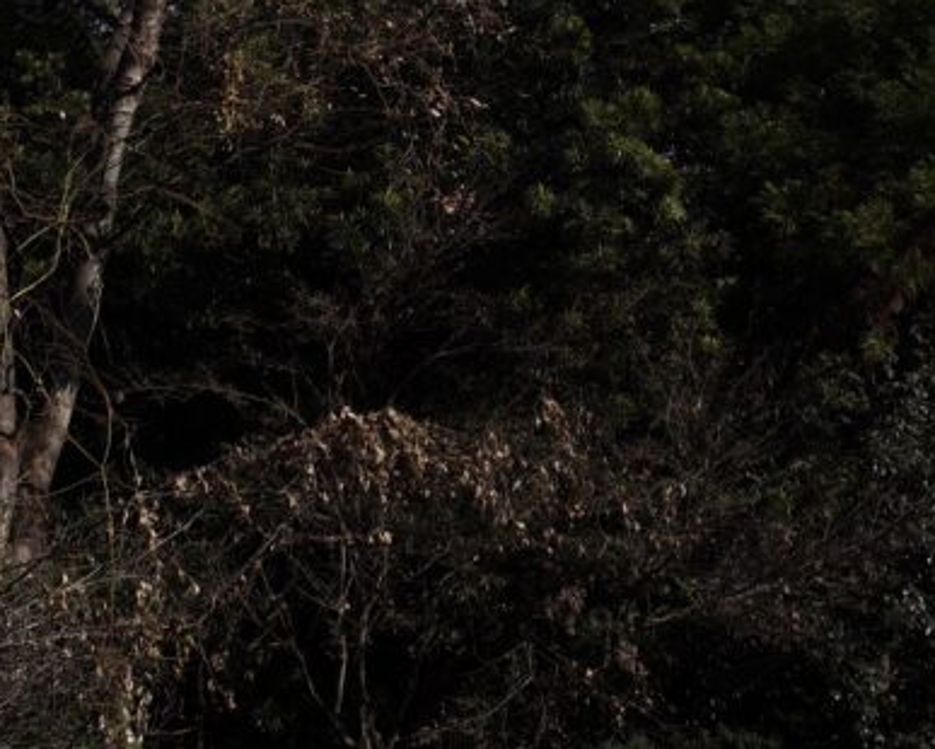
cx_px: 532
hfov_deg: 24.3
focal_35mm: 78
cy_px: -47
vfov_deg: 18.9
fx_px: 2166
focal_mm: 21
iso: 200
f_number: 5.6
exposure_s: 1/3200
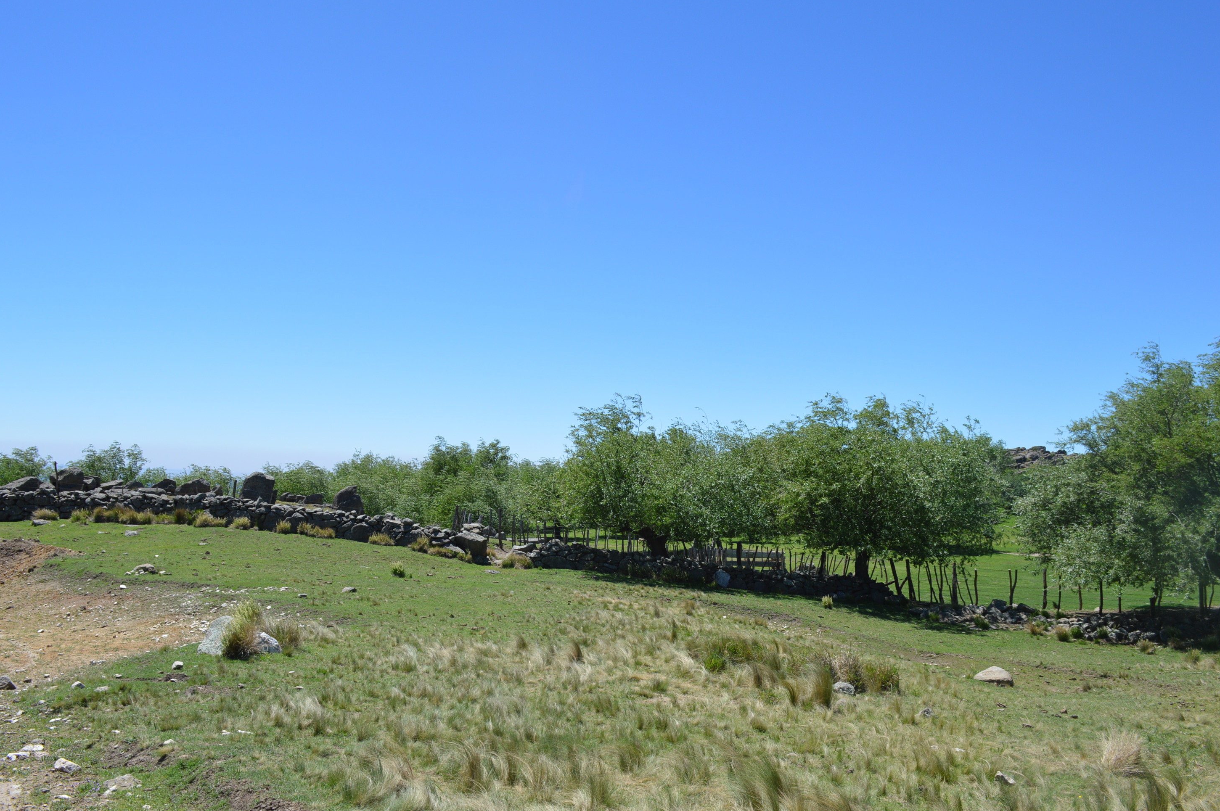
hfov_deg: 65.5
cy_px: 396
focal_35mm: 28
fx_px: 948
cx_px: 598
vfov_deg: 46.3
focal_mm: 18
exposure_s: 1/250
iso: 100
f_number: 8
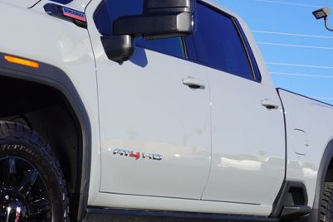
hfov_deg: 21.4
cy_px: 117
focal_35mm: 92
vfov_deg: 14.9
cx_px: 0
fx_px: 852
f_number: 10
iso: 100
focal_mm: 24
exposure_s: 1/125
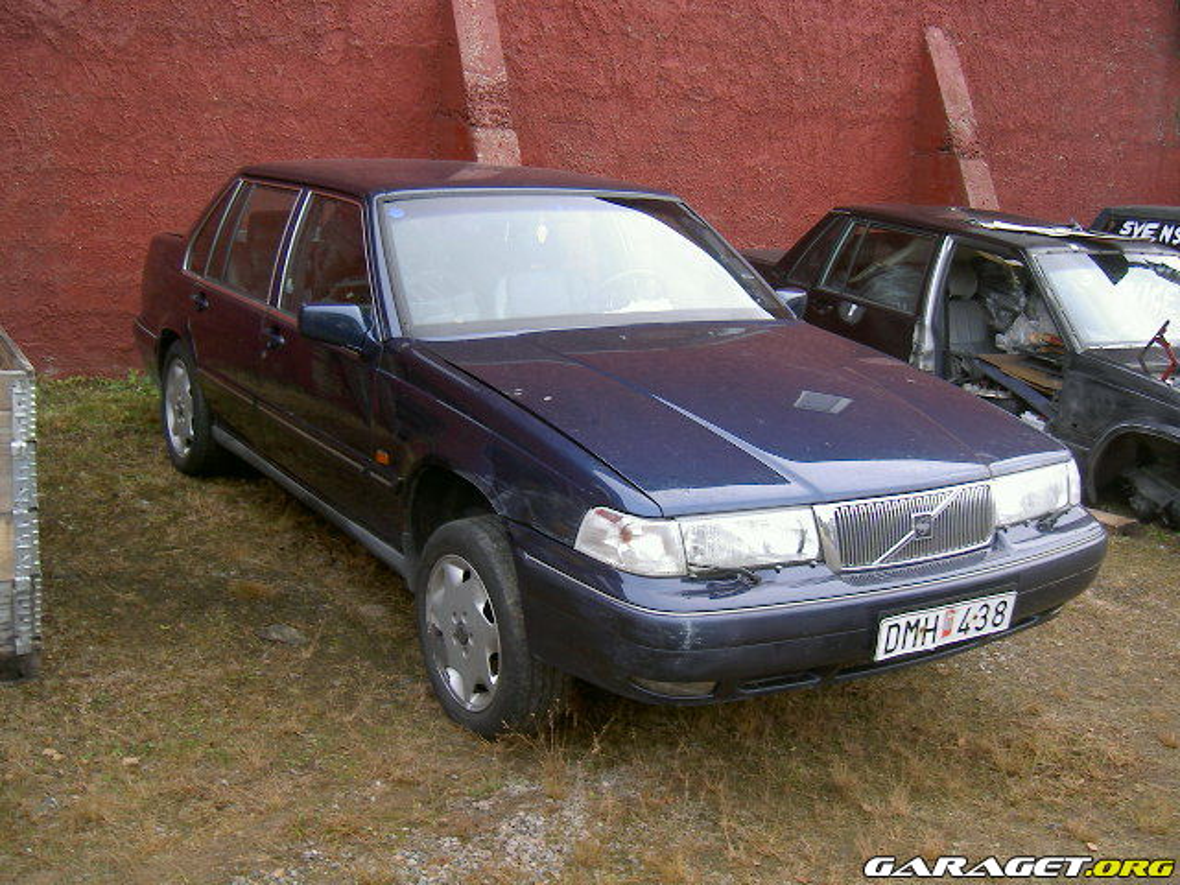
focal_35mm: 39
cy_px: 442
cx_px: 590
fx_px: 1329
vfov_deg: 36.8
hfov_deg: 47.9
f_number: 2.8
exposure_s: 1/42
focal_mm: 8
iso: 100
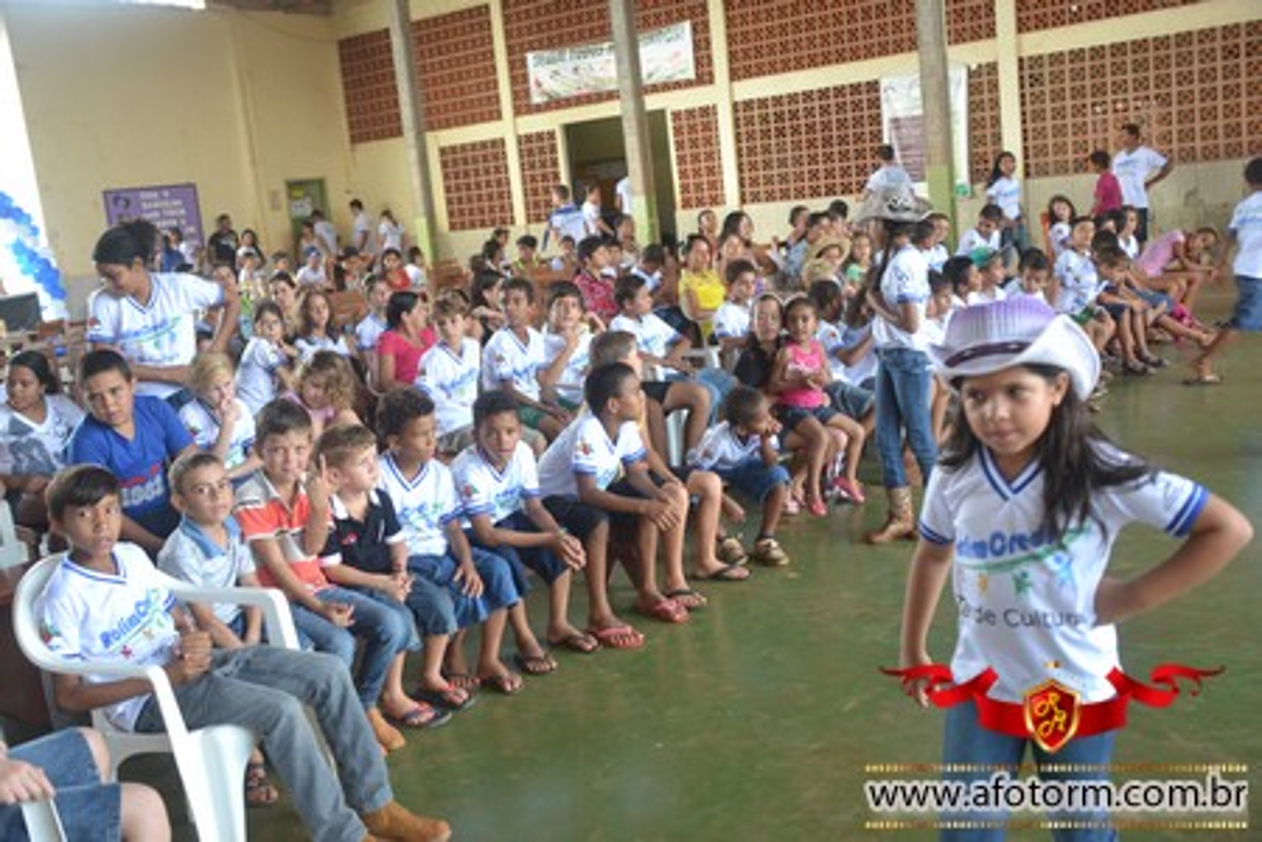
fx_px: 1262
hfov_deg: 53.1
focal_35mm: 36
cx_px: 631
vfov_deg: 36.9
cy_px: 421
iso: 400
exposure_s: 1/80
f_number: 4.5
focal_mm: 24
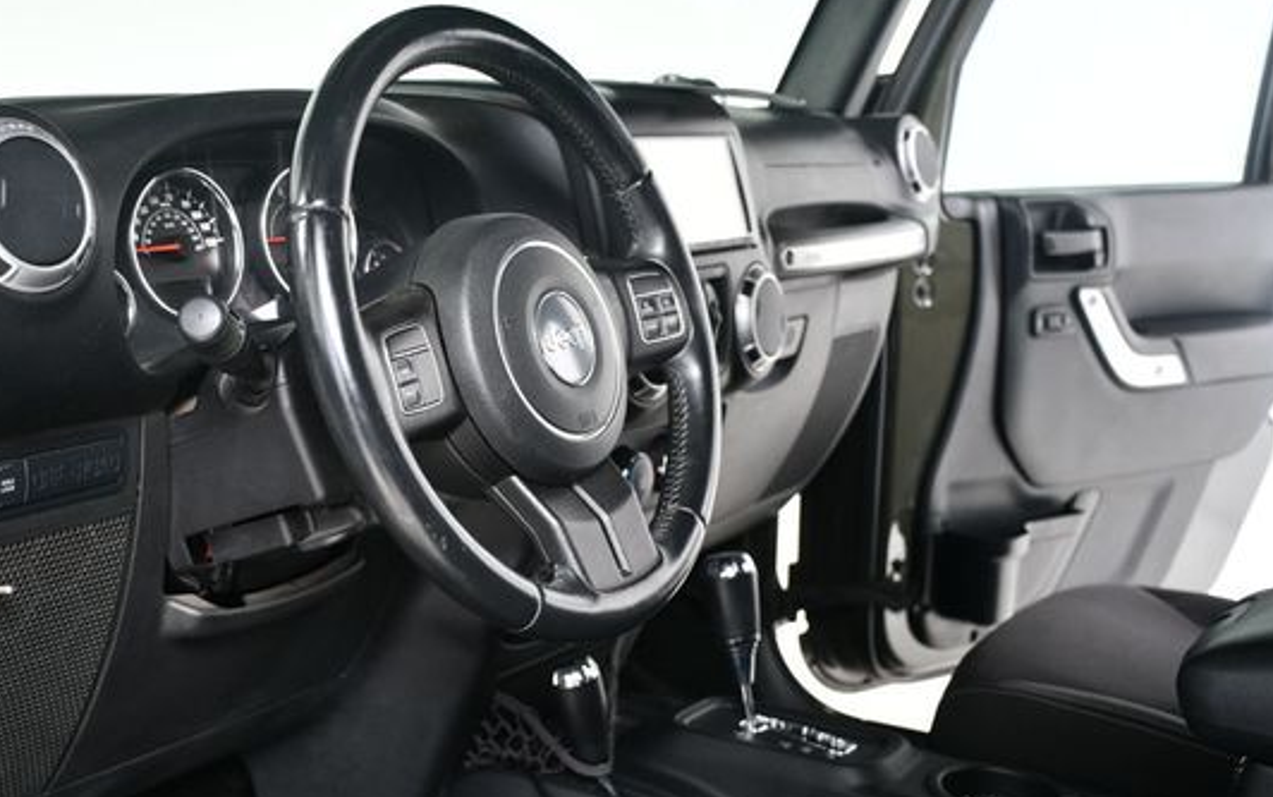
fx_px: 1701
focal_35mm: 49
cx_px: 519
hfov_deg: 40.9
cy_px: 402
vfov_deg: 26.4
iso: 100
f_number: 4
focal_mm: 27
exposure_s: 1/160
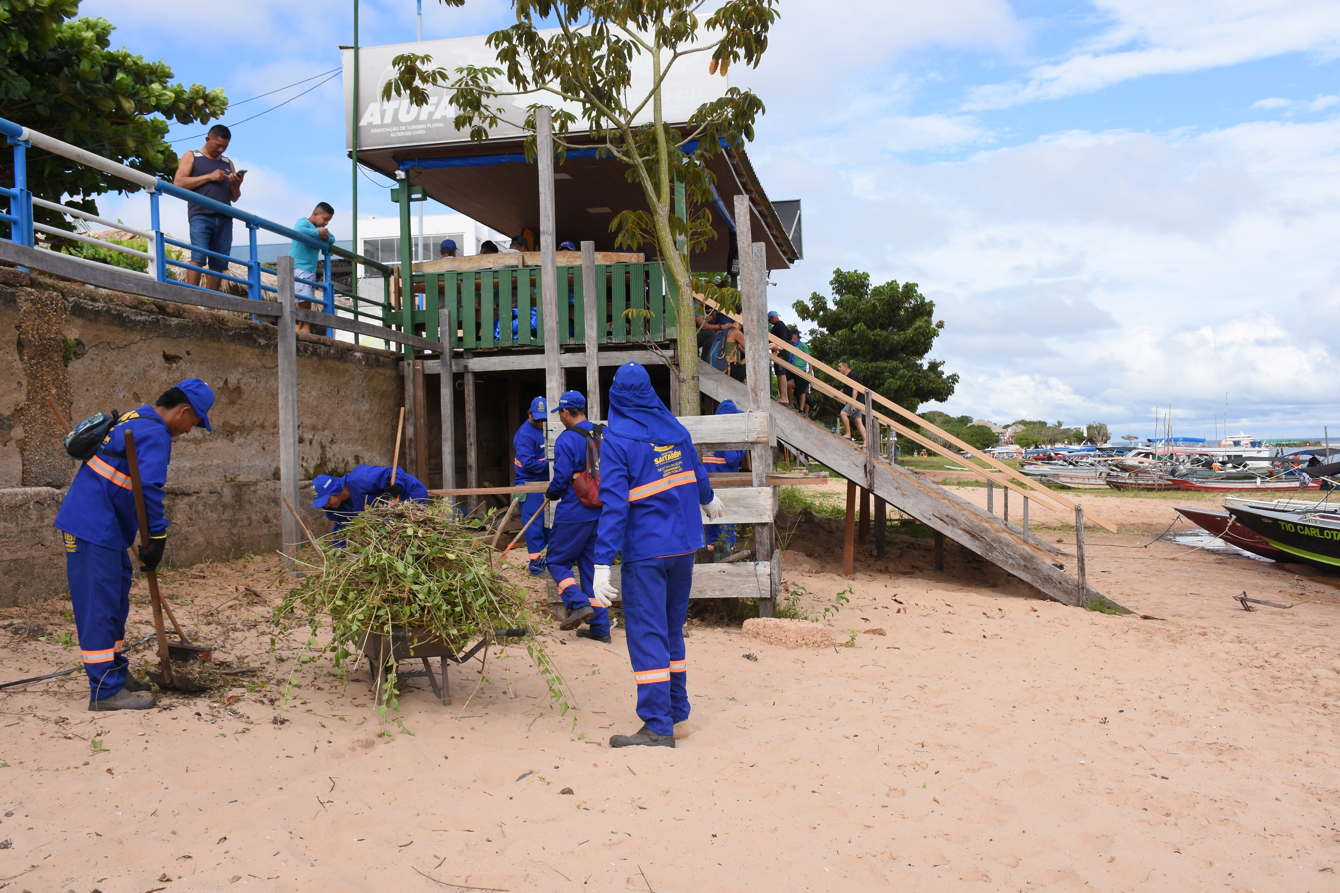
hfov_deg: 55.1
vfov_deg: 38.4
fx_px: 1284
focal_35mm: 34
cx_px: 670
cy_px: 446
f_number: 7.1
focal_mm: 23
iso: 320
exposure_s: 1/800
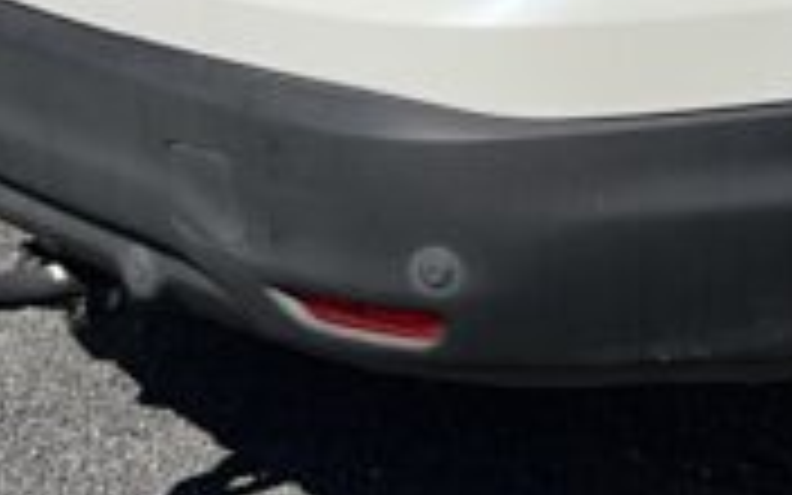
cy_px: -22
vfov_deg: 9.3
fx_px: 3022
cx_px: 1215
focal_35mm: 140
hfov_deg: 13.9
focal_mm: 3
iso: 25
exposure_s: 1/3322
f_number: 1.8
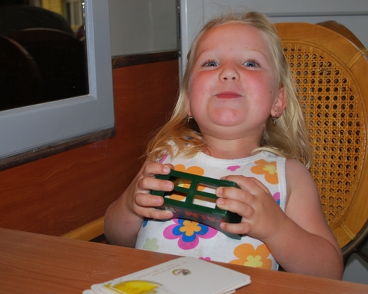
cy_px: 146
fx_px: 599
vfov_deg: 27.6
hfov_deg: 34.2
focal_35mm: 55
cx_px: 194
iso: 200
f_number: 5
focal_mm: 32
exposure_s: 1/60
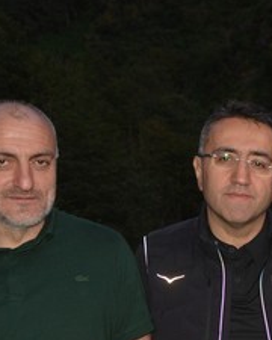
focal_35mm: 99
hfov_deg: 14.8
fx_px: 996
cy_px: 364
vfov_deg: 18.7
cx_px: 358
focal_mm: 32
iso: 1600
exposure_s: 1/60
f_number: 5.6
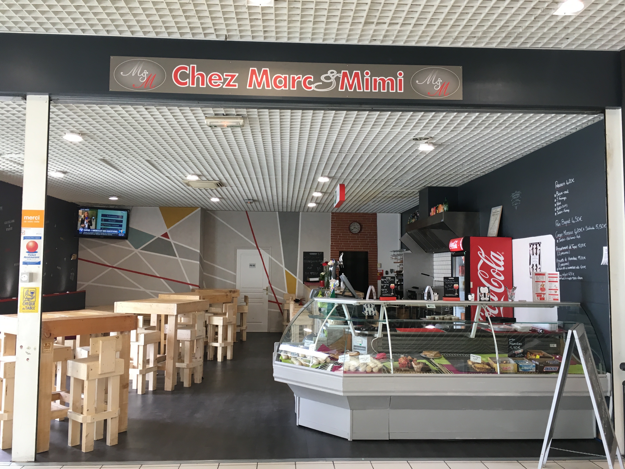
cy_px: 234
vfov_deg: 48.2
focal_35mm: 29
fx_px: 524
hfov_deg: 61.7
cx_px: 312
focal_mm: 4.15
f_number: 2.2
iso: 40
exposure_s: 1/33
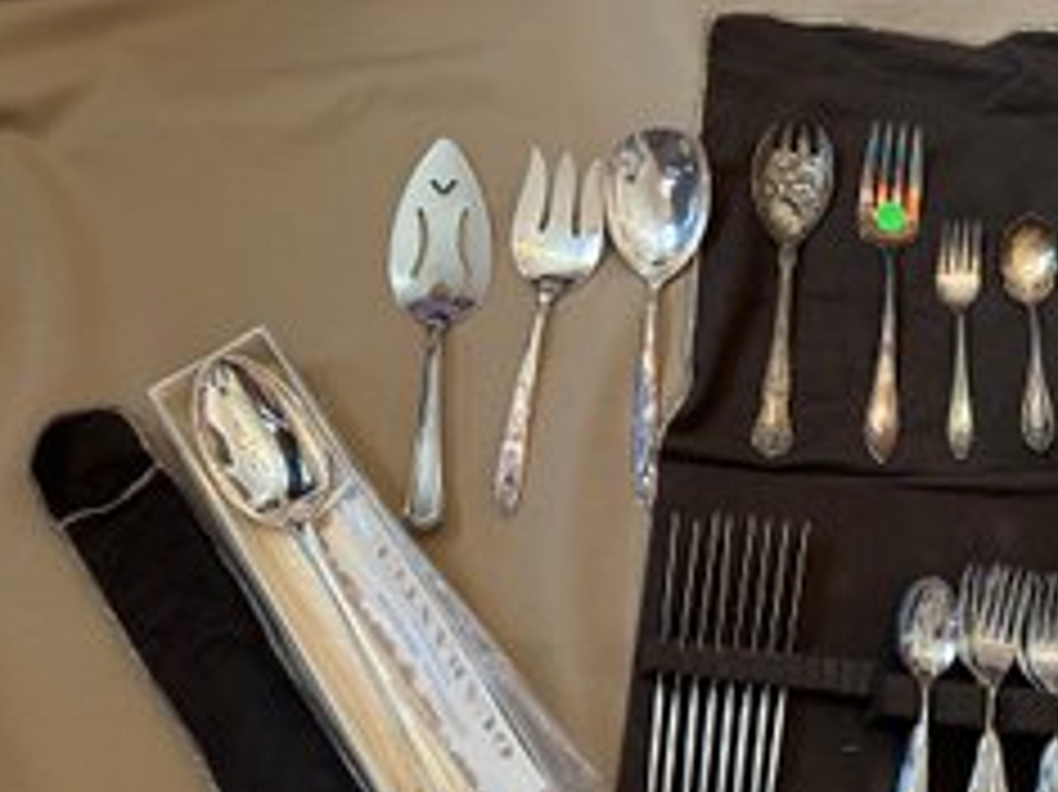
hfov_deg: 51.6
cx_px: 714
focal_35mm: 35
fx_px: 1069
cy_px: 502
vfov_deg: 40.3
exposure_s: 1/60
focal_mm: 6.86
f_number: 1.78
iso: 320
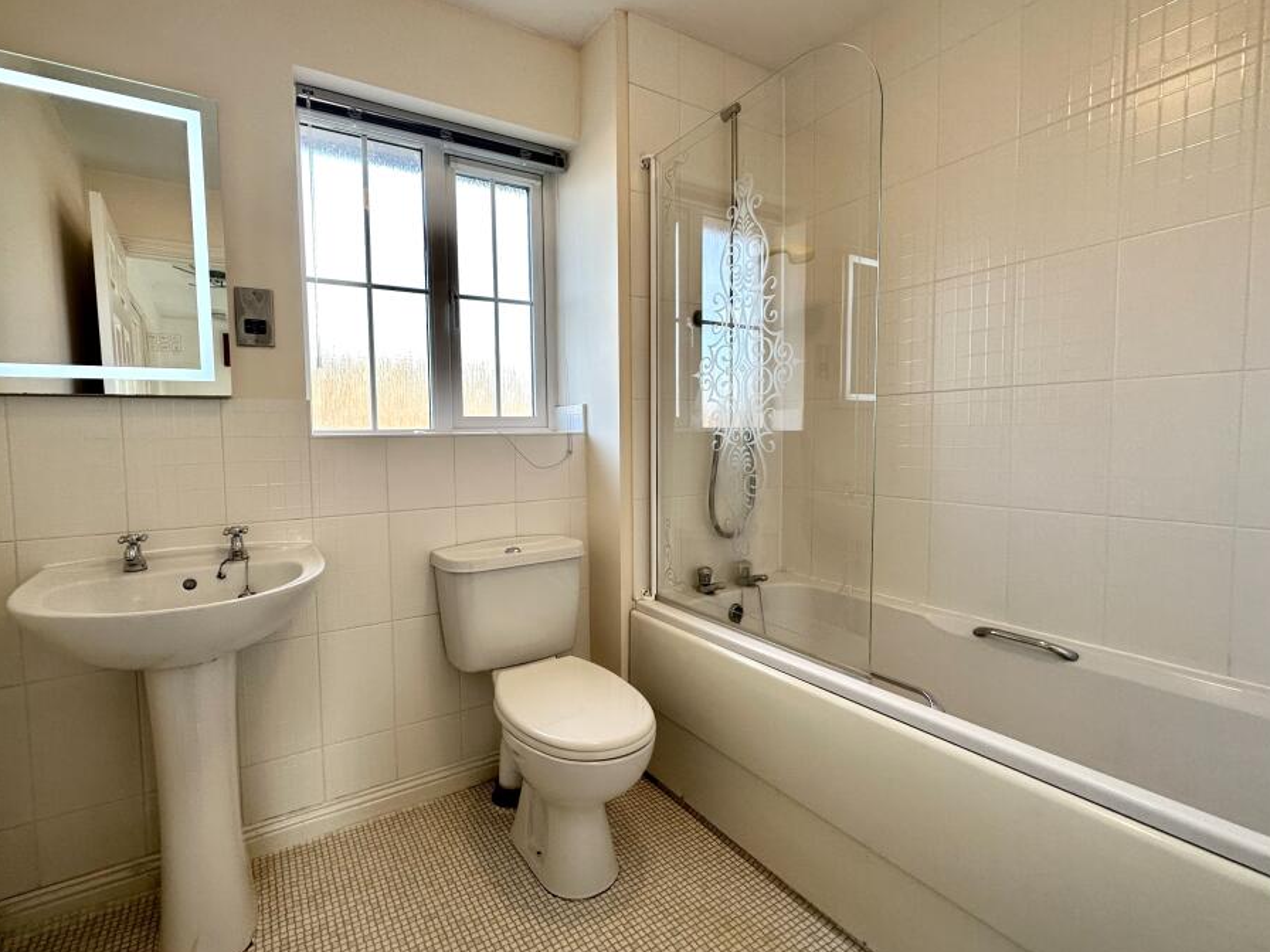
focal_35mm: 16
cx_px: 560
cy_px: 472
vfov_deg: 78.1
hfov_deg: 94.1
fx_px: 587
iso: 50
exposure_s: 1/100
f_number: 2.2
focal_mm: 2.22
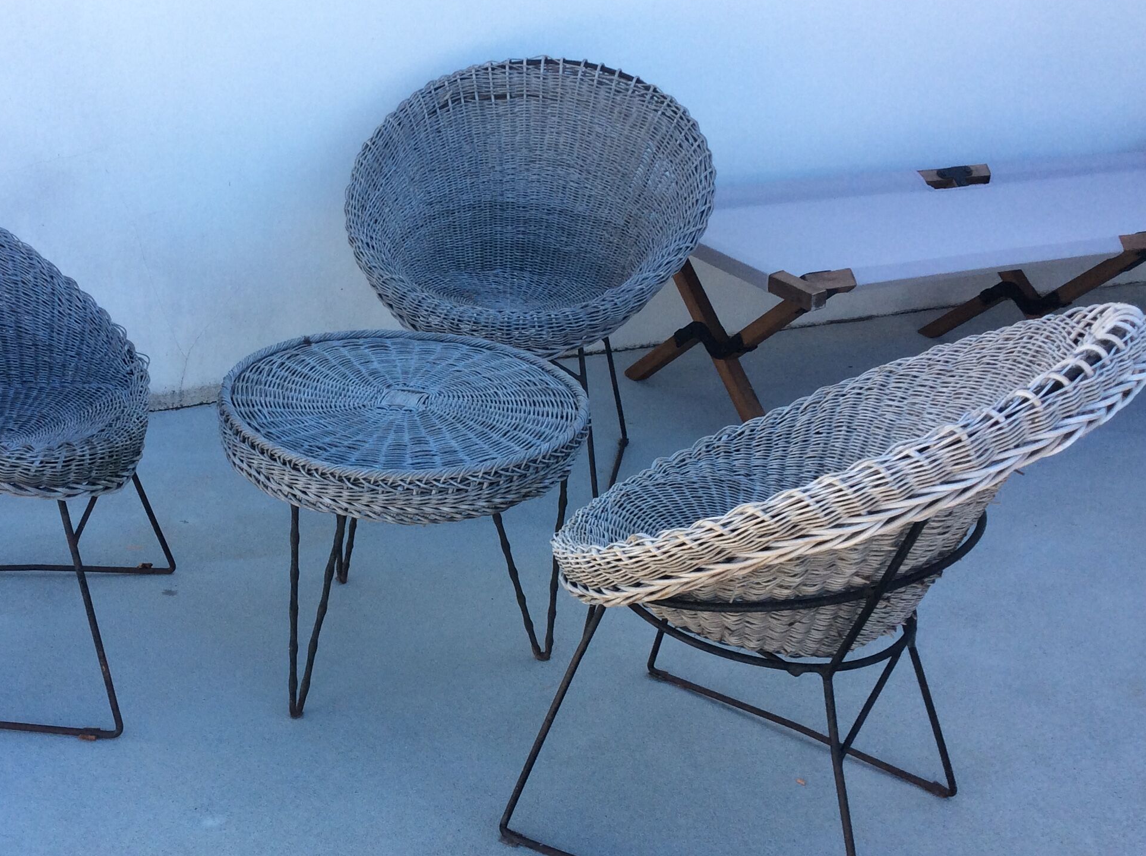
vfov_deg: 33.4
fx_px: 1422
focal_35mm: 43
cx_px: 415
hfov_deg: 43.5
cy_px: 510
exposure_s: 1/357
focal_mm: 3.3
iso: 32
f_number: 2.4
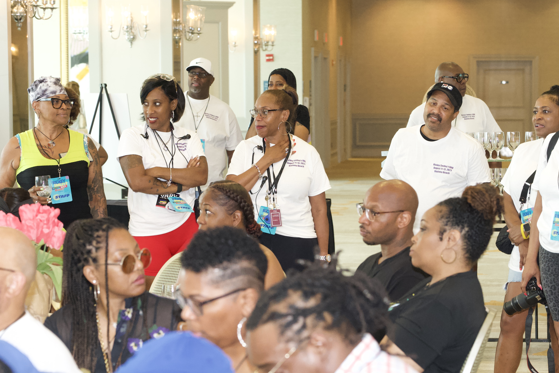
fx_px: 2096
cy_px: 173
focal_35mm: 135
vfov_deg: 10.2
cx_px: 308
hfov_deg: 15.2
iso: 4000
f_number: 4.5
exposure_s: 1/250
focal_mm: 73
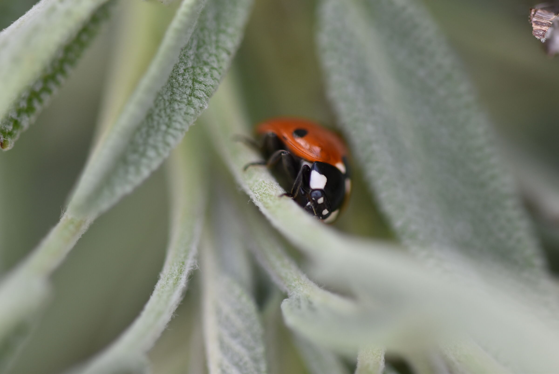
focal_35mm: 158
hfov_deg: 13.0
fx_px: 2447
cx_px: 280
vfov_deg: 8.7
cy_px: 187
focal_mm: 105
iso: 250
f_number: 5.3
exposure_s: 1/250
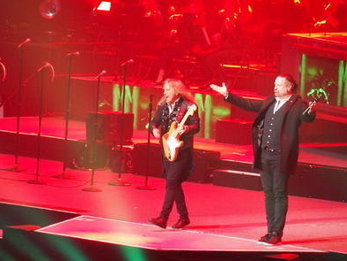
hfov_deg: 5.8
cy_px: 123
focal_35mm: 344
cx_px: 190
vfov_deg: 4.3
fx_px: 3453
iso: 800
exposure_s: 1/125
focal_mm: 64.3
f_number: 2.8
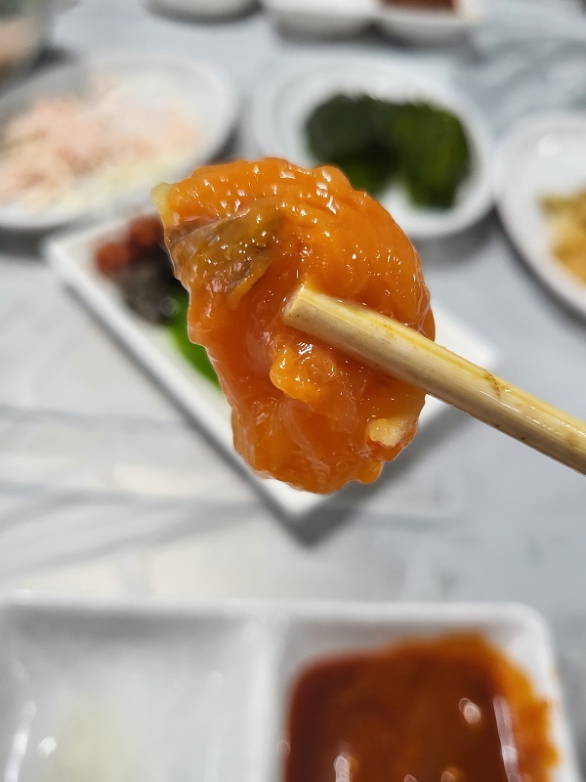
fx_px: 587
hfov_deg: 53.1
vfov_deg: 67.3
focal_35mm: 26
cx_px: 293
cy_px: 391
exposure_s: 1/120
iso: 200
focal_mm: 4.25
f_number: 1.8
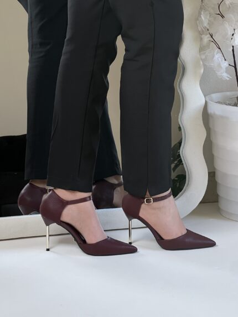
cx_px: 119
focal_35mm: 77
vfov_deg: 25.3
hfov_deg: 19.1
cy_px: 158
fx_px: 706
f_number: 2.8
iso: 200
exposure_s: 1/99
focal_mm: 9
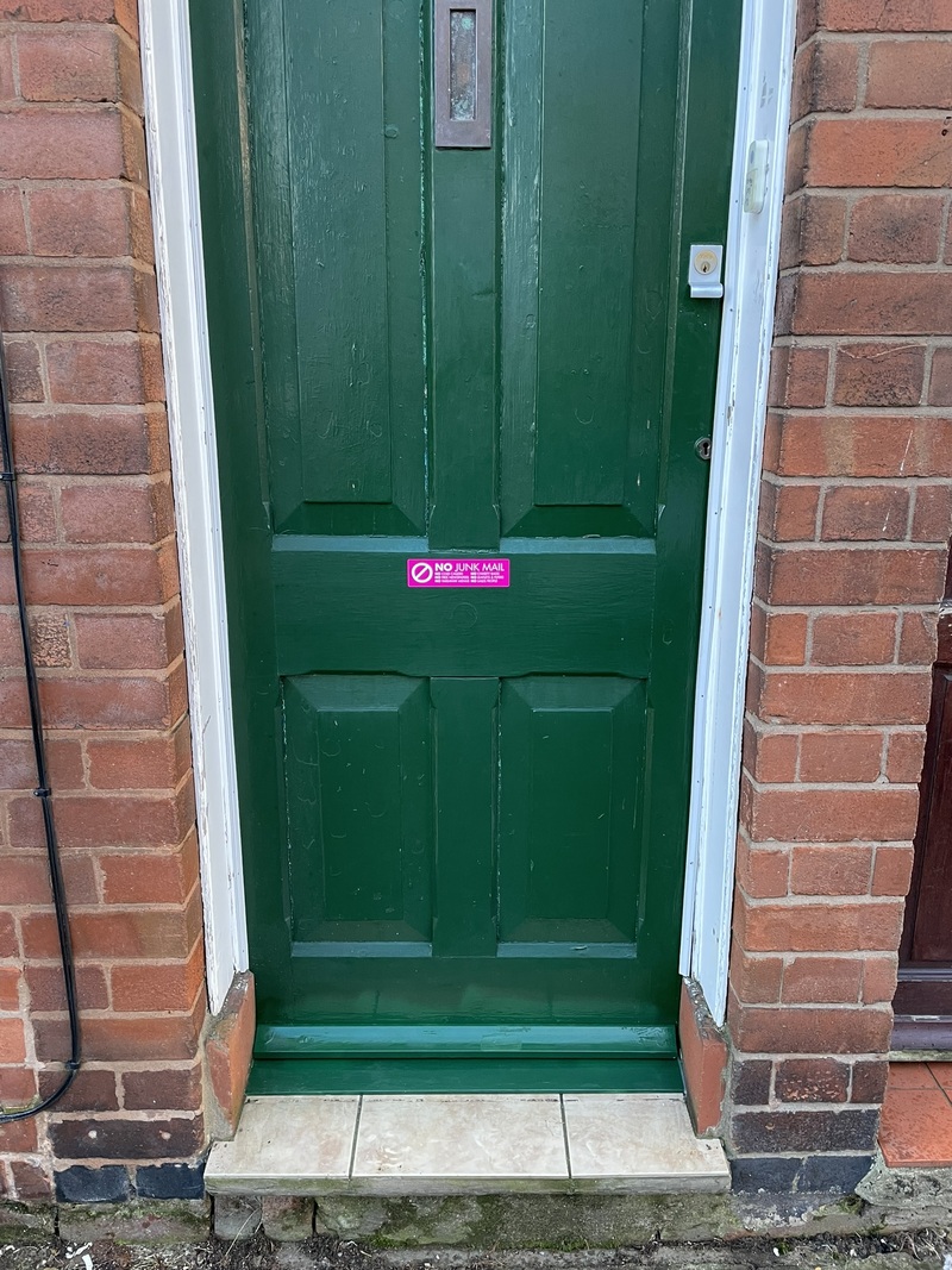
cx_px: 476
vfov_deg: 67.3
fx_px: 954
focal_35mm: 26
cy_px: 635
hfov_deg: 53.1
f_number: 1.6
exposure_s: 1/77
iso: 125
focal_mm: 4.2
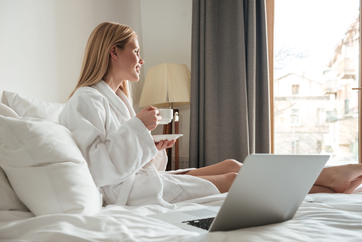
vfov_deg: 33.4
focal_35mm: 40
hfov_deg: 48.4
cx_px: 181
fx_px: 402
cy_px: 121
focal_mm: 40
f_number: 4
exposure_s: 1/160
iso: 400
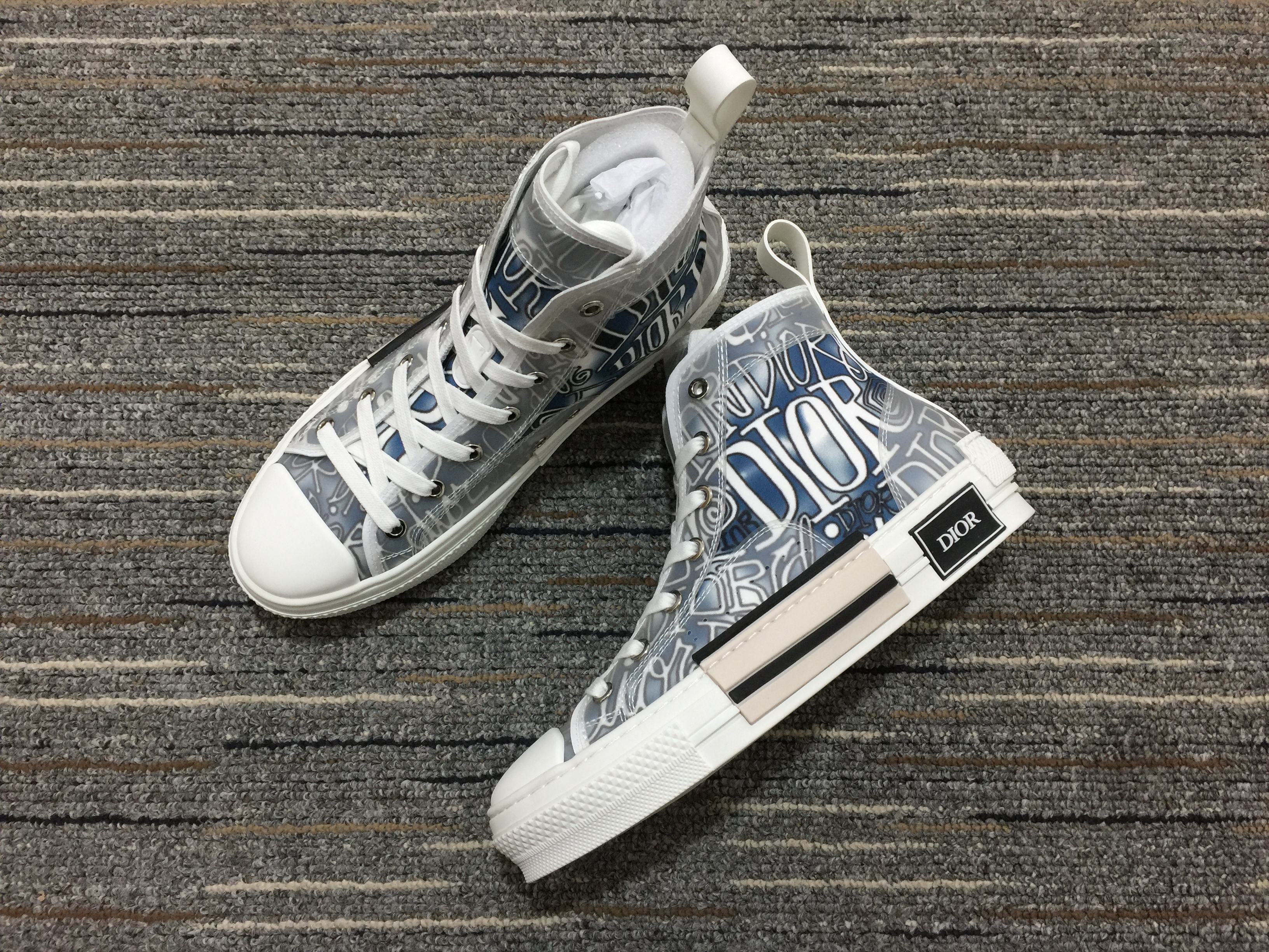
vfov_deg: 48.2
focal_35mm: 29
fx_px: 1063
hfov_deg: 61.7
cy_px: 476
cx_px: 634
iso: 64
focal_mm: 4.15
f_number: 2.2
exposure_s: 1/33
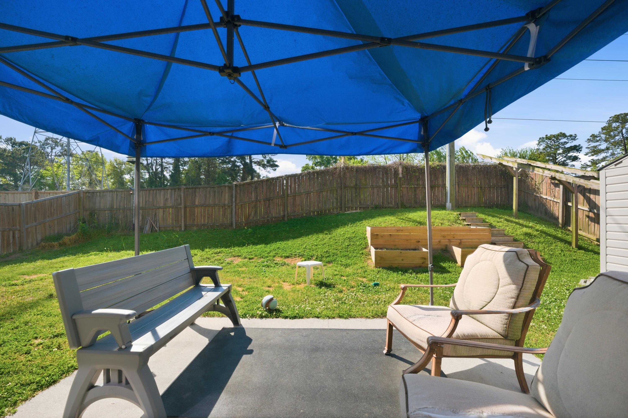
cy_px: 209
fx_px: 244
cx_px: 314
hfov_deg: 104.3
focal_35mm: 14
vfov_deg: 81.2
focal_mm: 14
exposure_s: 1/400
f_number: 7.1
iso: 400
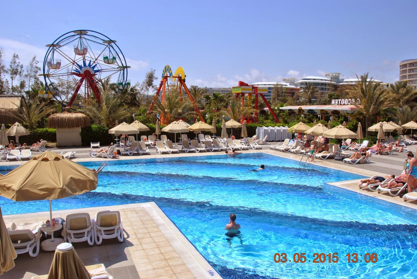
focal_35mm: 27
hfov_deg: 67.3
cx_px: 208
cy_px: 140
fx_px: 313
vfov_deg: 48.1
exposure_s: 1/320
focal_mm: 18
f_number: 9
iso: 100
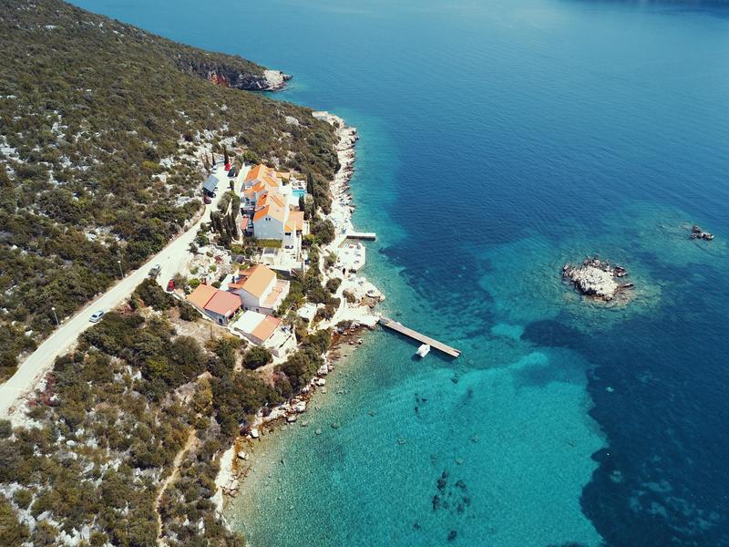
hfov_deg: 67.3
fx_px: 548
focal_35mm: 26
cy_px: 274
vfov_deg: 53.1
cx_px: 364
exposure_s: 1/914
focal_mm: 4.7
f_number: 2.2
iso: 100
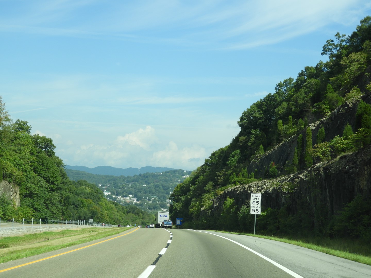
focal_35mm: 70
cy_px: 139
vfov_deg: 21.0
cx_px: 186
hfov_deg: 27.8
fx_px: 750
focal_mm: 12.5
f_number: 4.5
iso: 100
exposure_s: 1/500
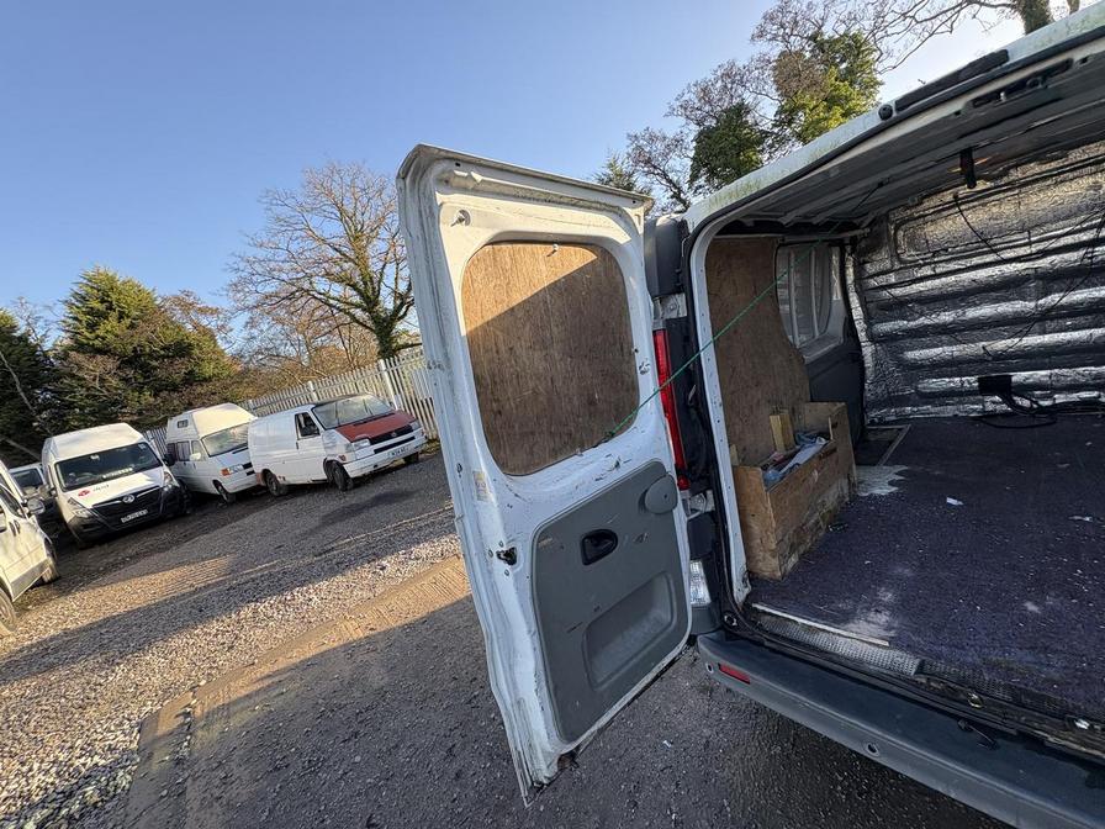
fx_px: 447
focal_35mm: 14
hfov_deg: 102.1
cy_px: 414
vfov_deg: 85.7
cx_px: 552
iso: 50
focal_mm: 2.22
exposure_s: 1/266
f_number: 2.2
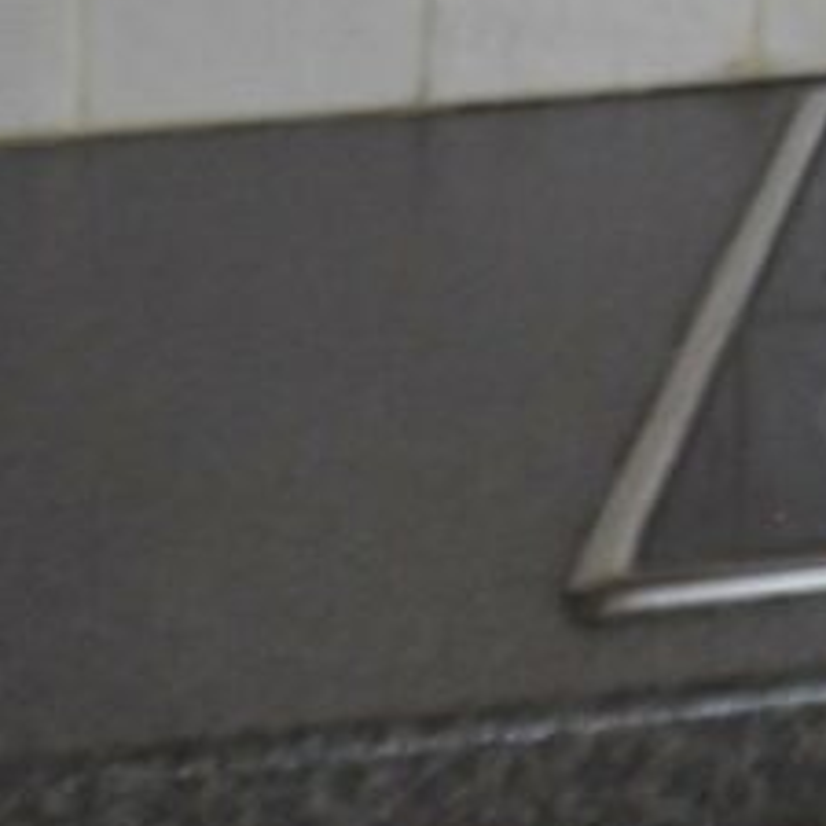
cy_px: -1226
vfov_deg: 10.3
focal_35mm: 145
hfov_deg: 7.8
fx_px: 3914
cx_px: 3344
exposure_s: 1/200
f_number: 5.6
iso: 200
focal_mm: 10
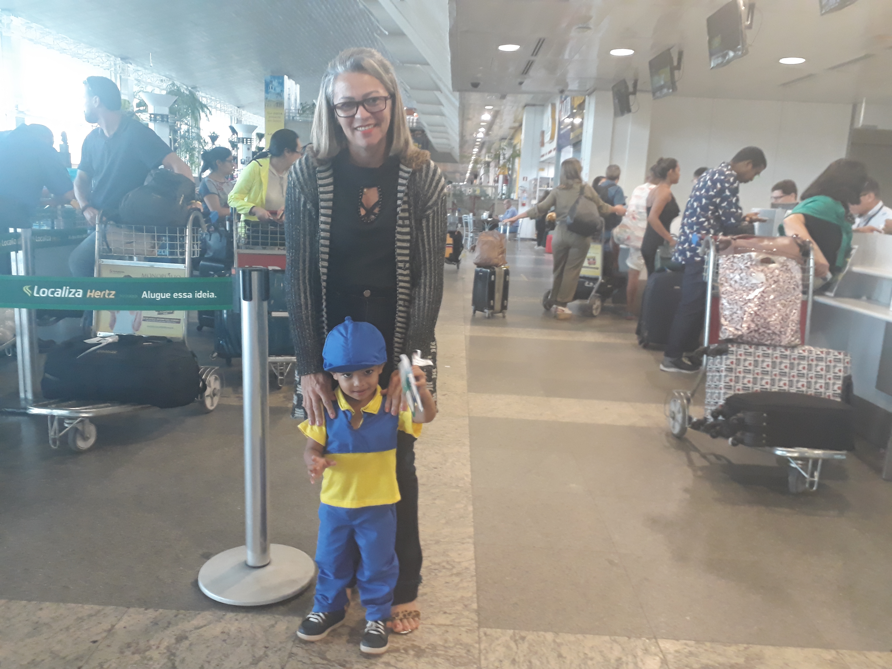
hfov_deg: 65.3
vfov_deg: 51.4
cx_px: 446
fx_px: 696
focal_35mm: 27
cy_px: 334
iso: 160
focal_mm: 3.6
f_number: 1.9
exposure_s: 1/15
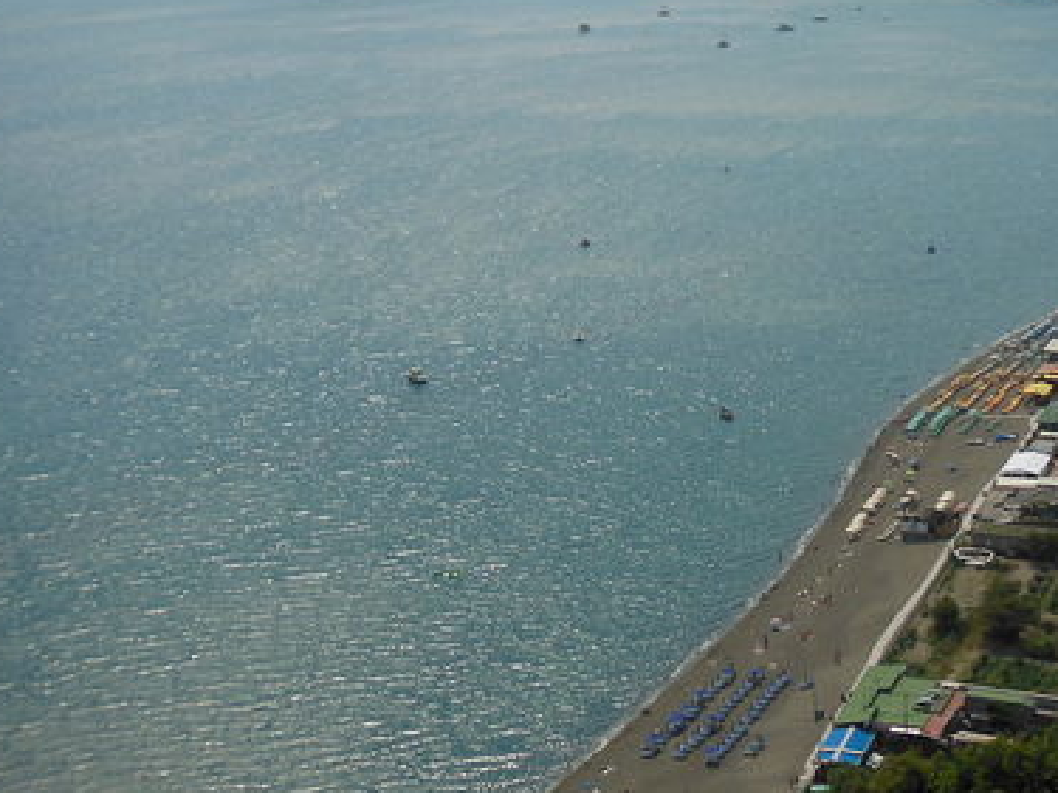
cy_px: 212
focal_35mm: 72
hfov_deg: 26.7
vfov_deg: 20.3
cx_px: 804
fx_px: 2200
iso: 125
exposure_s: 1/500
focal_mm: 8
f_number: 8.8
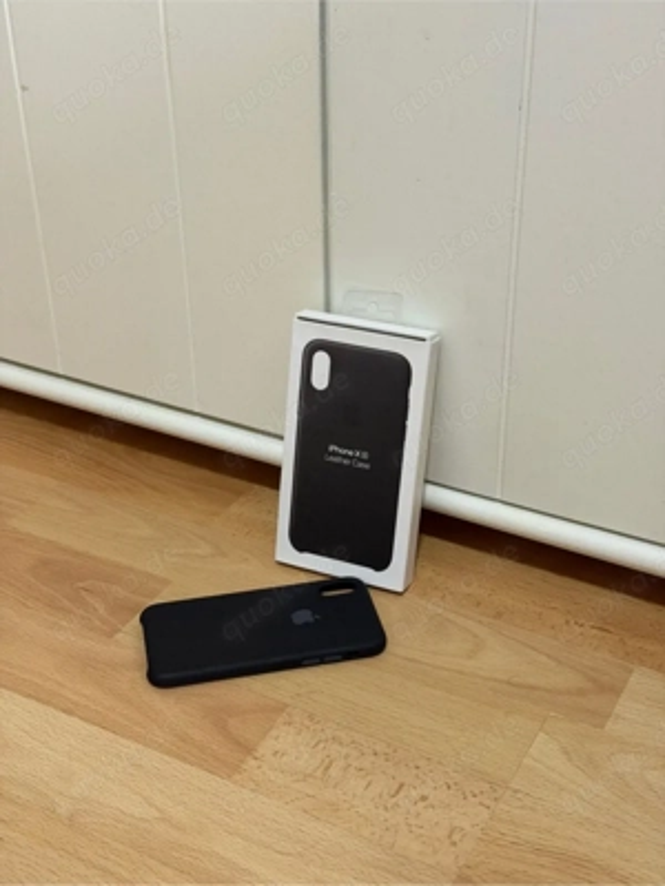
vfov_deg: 39.7
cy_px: 443
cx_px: 332
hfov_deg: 30.3
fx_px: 1229
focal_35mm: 48
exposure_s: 1/40
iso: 500
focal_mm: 6.76
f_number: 1.78
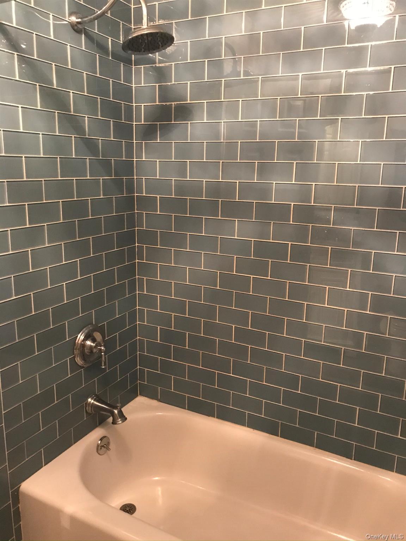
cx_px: 203
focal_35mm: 28
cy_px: 270
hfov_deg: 49.7
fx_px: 438
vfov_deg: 63.4
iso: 80
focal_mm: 3.99
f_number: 1.8
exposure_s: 1/5
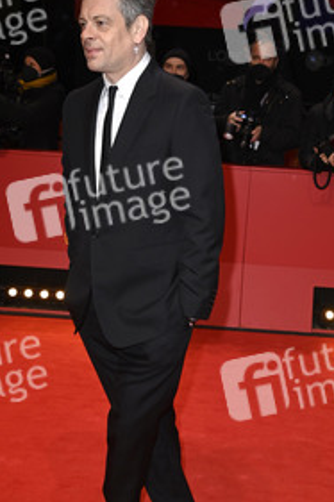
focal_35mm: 64
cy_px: 289
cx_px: 150
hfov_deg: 21.2
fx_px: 892
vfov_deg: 31.4
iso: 500
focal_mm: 45
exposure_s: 1/160
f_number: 5.6
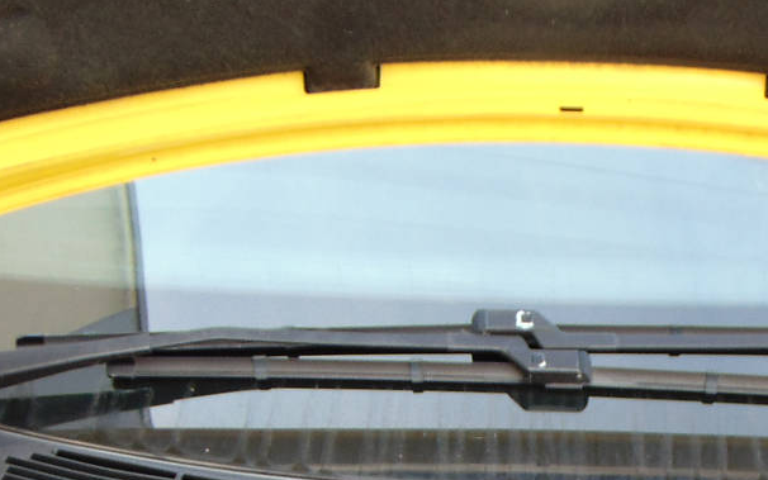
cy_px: 686
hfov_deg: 29.1
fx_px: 1465
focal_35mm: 70
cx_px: 535
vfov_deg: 17.1
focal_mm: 4.5
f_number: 3
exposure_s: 1/60
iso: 80
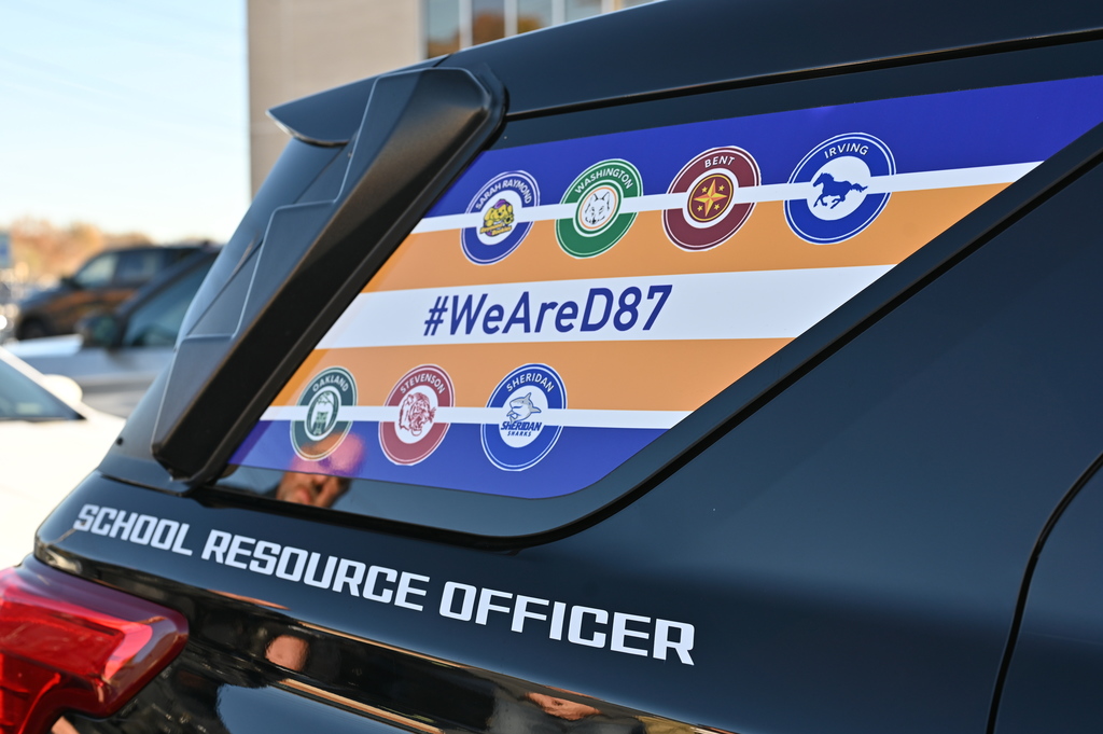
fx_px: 1531
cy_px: 367
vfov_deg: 26.9
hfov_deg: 39.6
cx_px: 552
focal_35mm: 50
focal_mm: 50
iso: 160
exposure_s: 1/250
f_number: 5.6
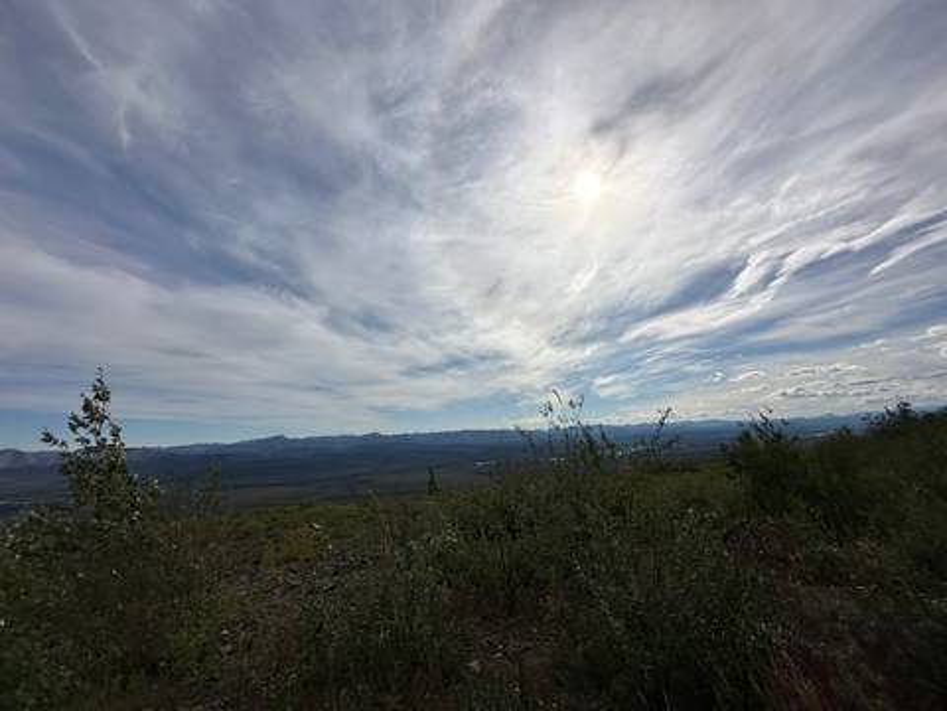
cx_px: 474
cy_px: 356
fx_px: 383
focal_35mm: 14
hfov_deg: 102.1
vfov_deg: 85.7
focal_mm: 2.22
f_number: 2.2
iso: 40
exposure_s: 1/9804
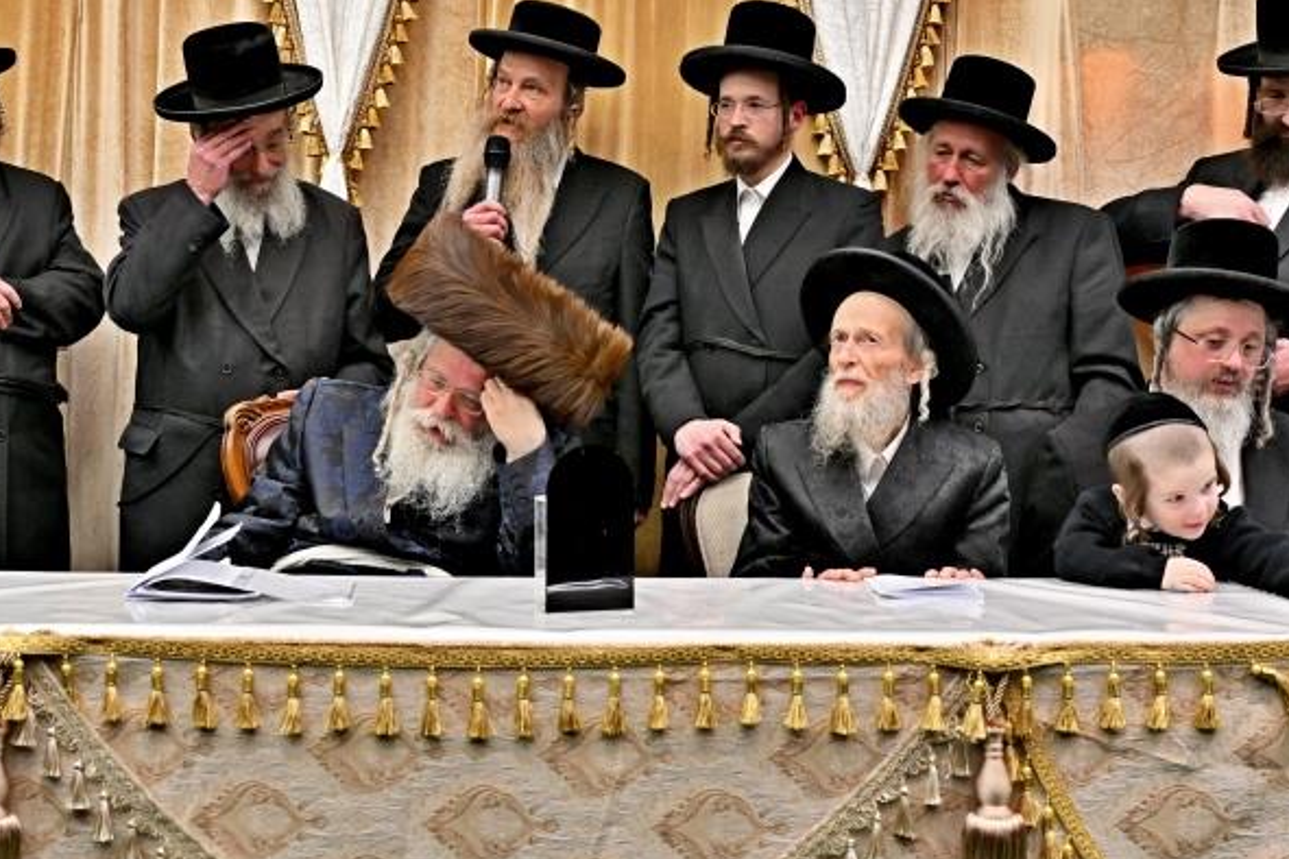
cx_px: 497
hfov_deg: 38.0
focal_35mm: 52
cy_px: 322
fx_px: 1862
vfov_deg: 25.9
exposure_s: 1/200
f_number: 4
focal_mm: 30
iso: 800
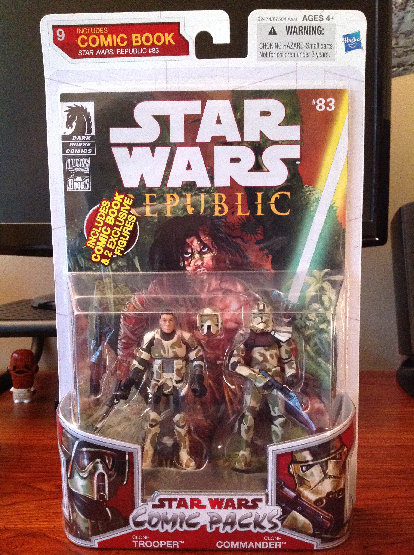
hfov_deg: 40.6
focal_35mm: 35
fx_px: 560
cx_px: 207
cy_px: 278
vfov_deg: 52.7
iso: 640
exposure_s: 1/15
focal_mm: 4.28
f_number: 2.4
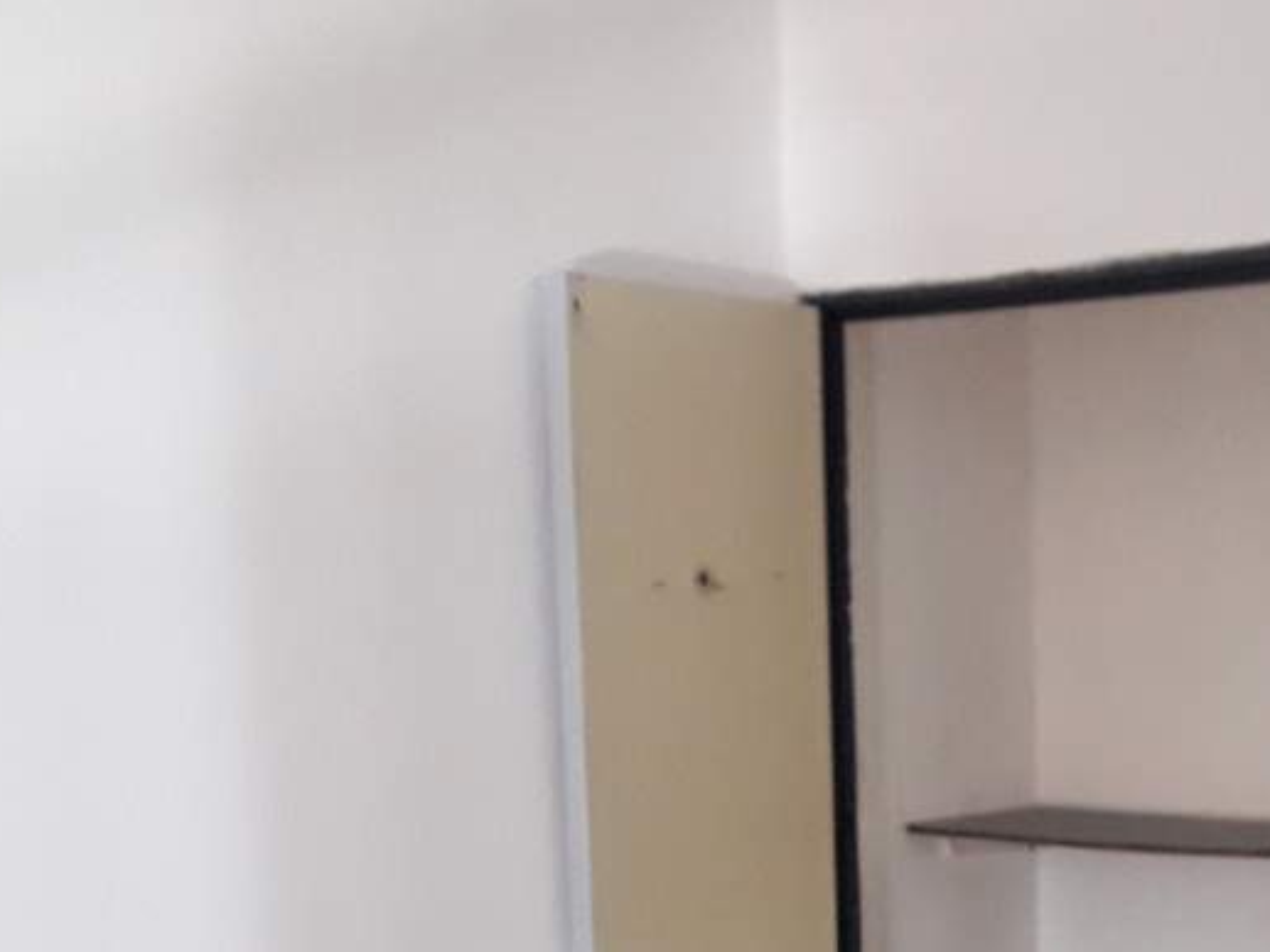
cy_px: 980
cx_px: 1130
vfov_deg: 21.1
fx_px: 2459
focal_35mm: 67
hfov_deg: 27.9
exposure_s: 1/17
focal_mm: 3.7
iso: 320
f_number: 1.9
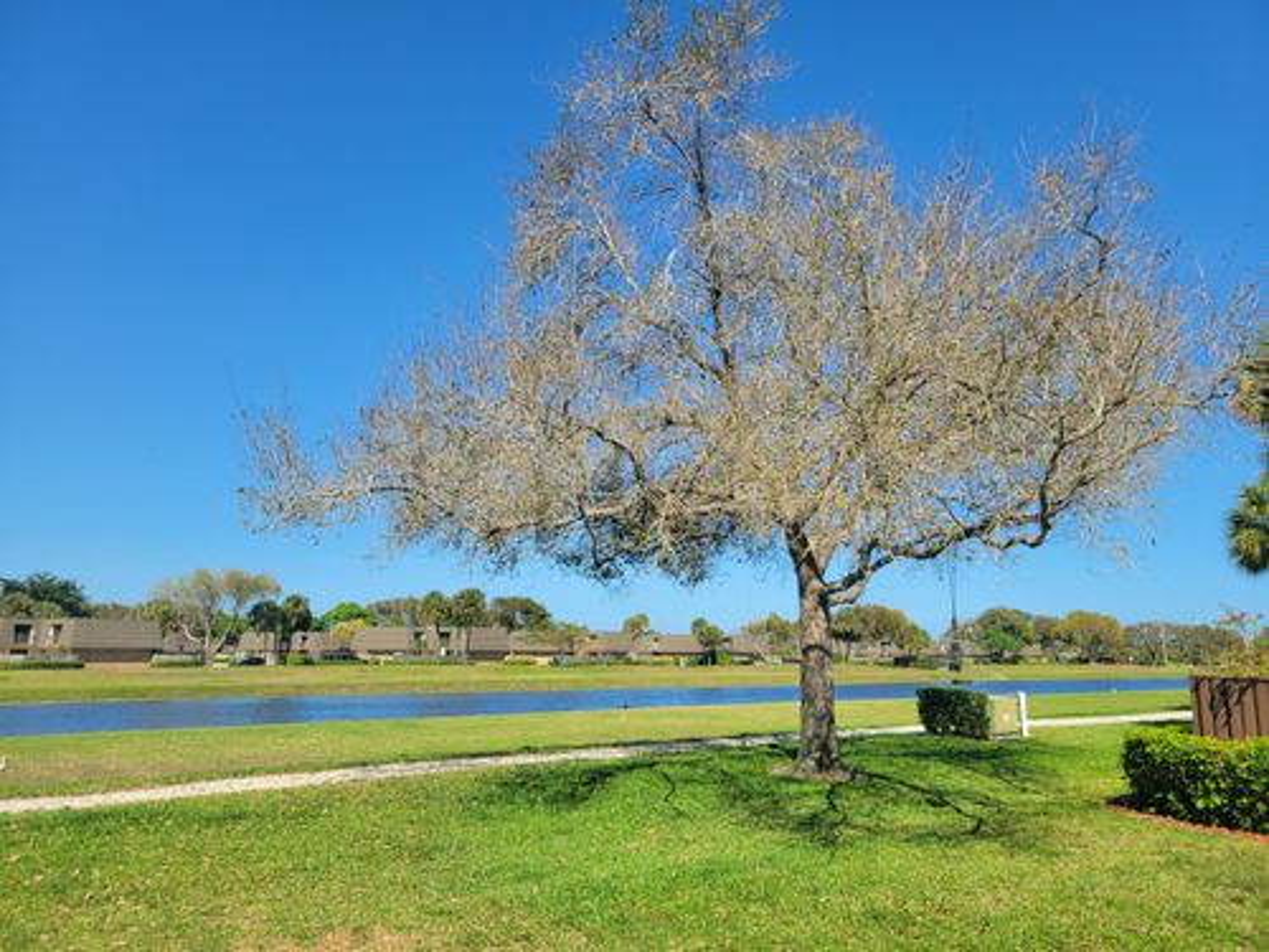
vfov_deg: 53.1
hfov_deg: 67.3
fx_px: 953
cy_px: 476
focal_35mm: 26
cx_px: 634
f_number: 1.8
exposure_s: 1/2151
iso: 40
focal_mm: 5.4
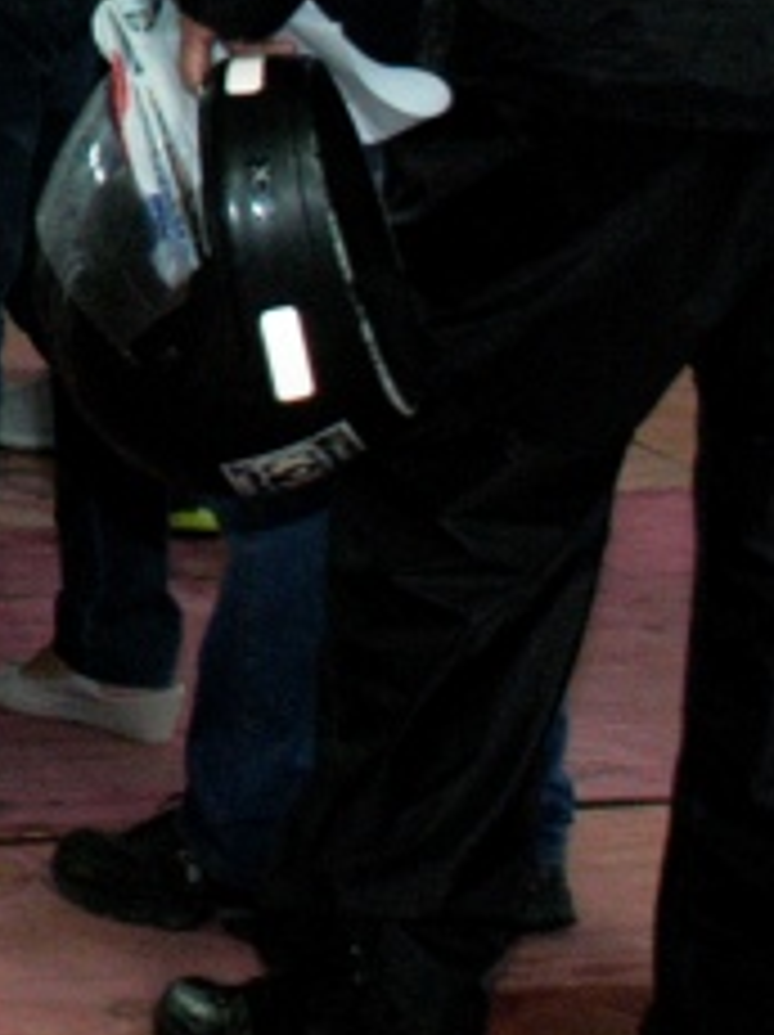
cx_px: -950
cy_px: -313
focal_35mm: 167
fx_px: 4988
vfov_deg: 11.5
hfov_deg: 8.3
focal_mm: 26
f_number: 4.5
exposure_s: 1/20
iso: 800
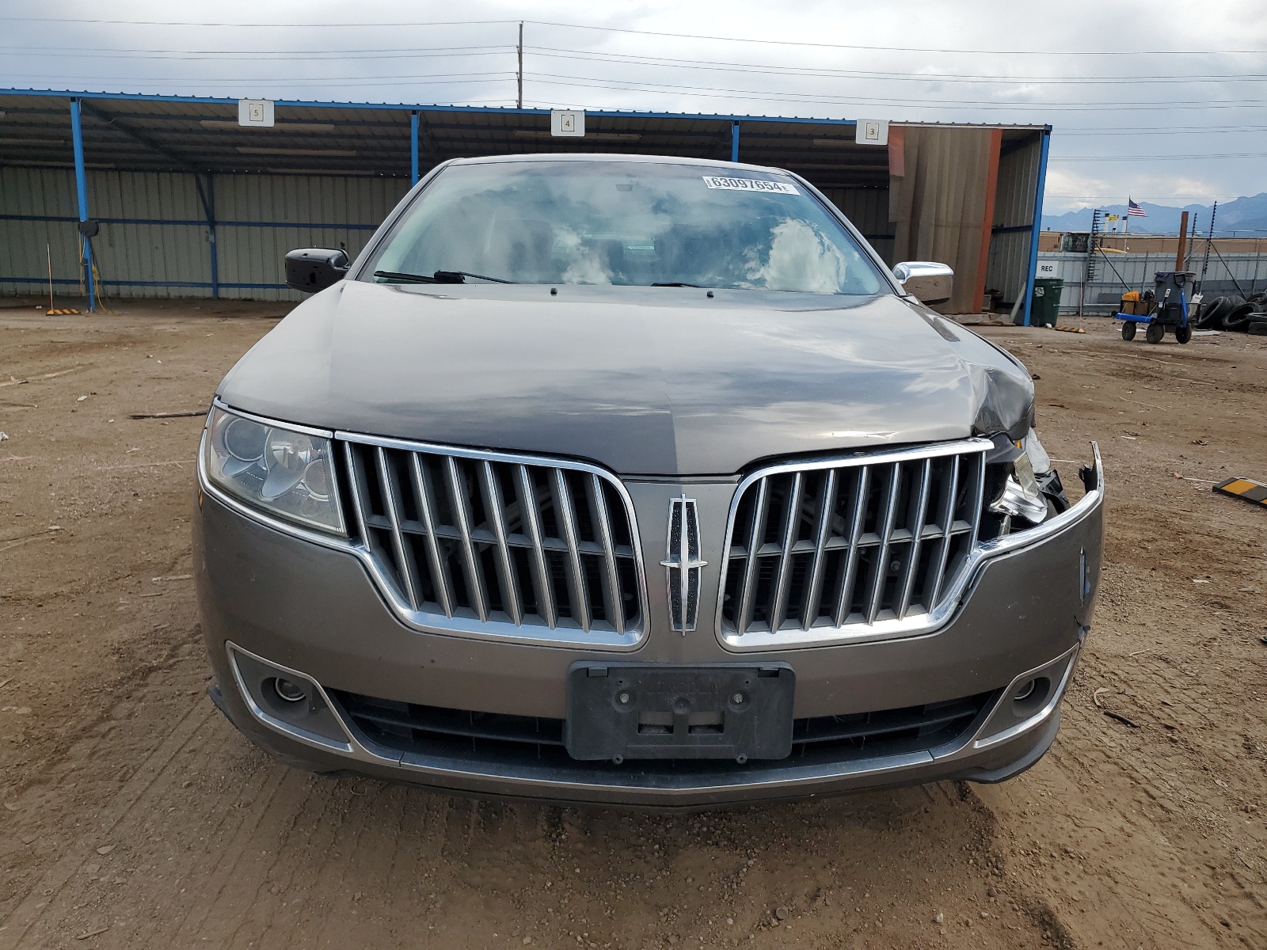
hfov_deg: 67.3
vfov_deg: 53.1
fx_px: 952
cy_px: 475
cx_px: 634
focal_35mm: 26
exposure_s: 1/3333
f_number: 1.5
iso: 50
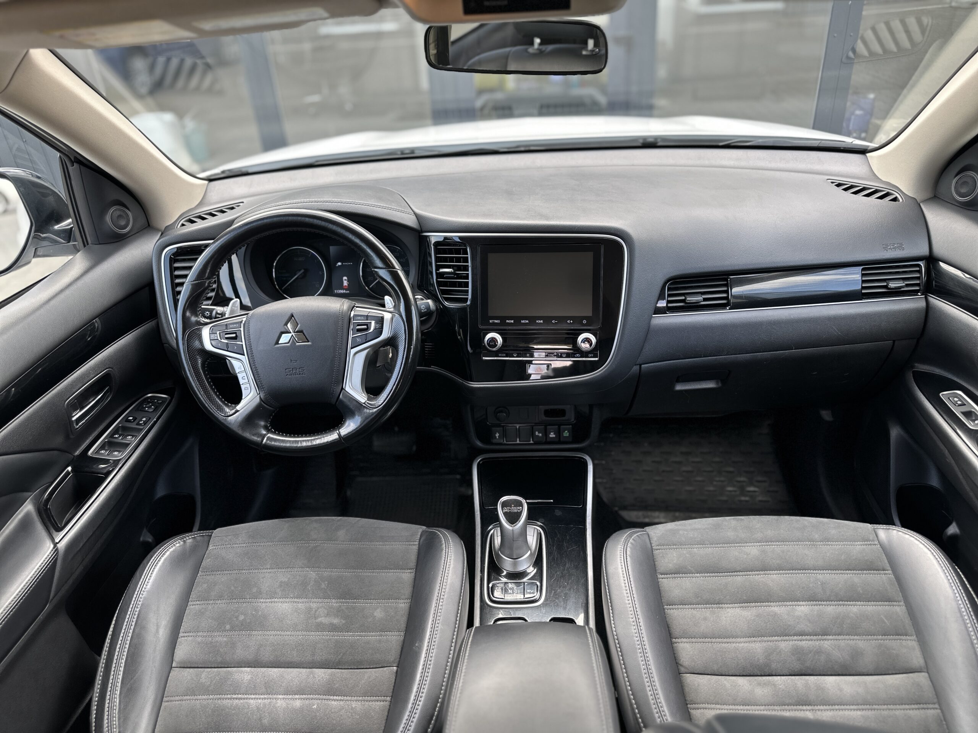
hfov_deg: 71.6
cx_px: 489
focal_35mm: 24
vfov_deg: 56.8
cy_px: 366
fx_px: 678
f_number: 1.78
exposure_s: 1/121
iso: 64
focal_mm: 6.86
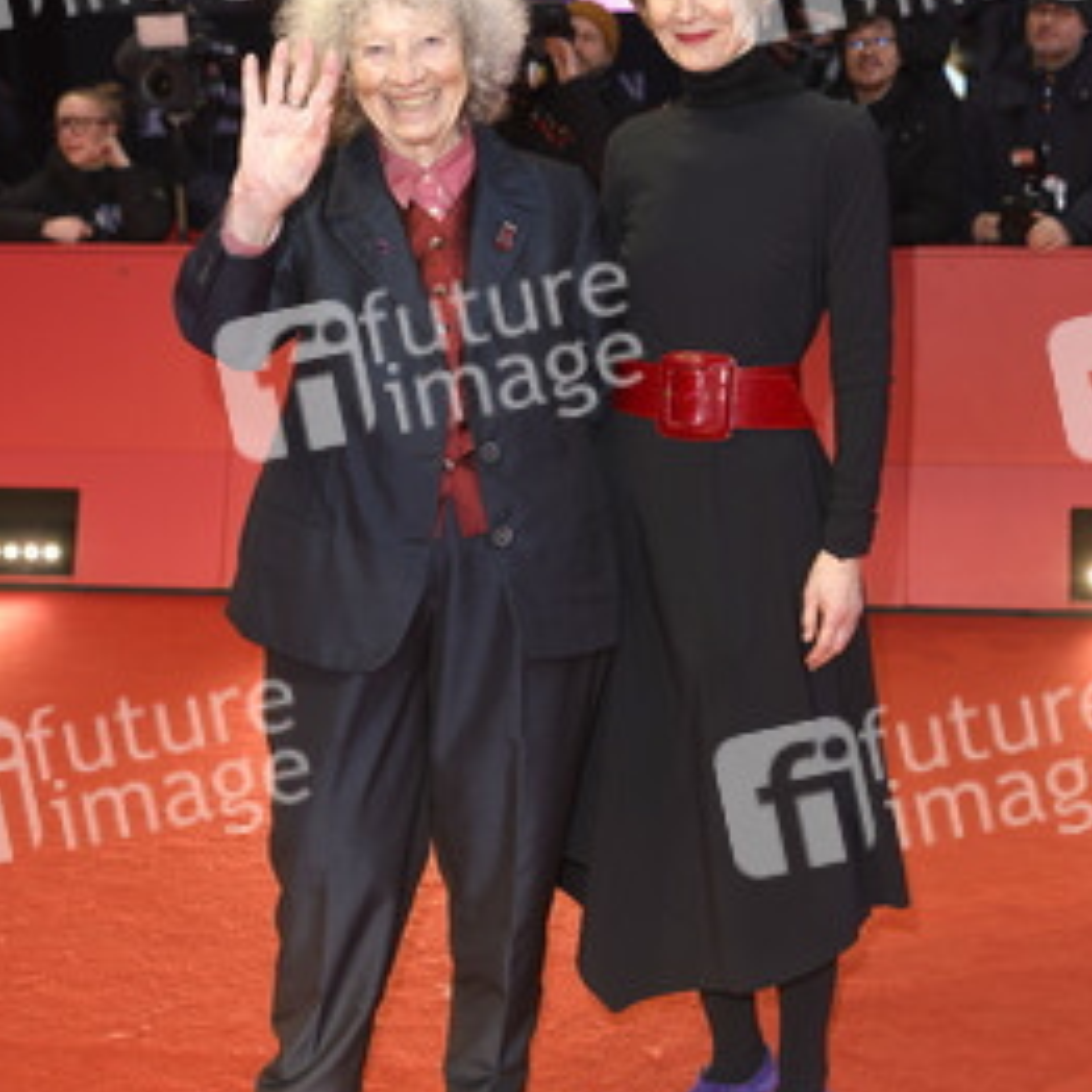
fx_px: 2034
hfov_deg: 30.0
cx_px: 550
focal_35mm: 57
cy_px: 571
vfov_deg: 30.0
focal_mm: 44
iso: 640
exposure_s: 1/400
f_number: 4
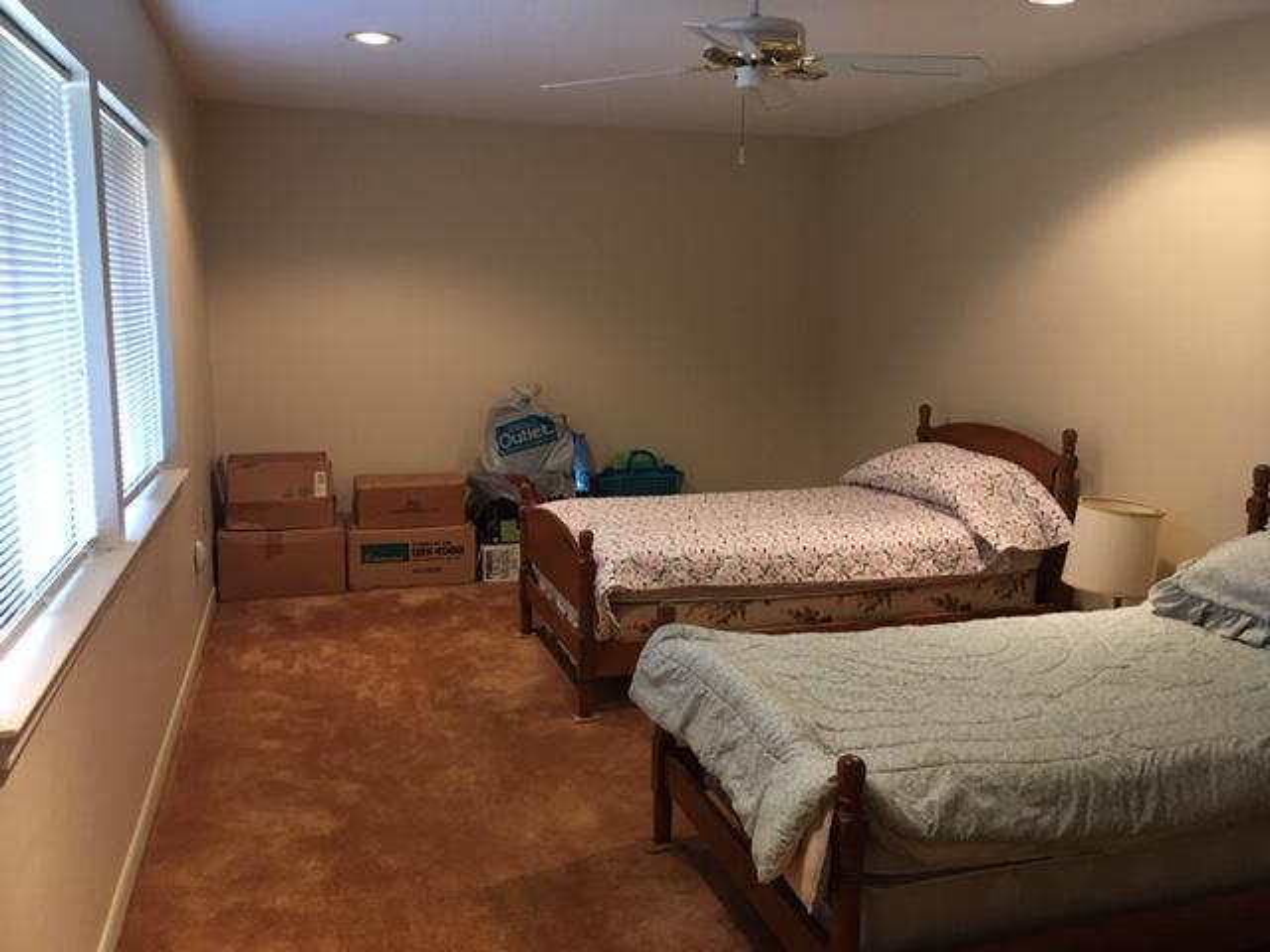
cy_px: 476
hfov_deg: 61.7
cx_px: 635
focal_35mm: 29
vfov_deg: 48.2
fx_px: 1064
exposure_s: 1/30
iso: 160
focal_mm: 4.15
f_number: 2.2
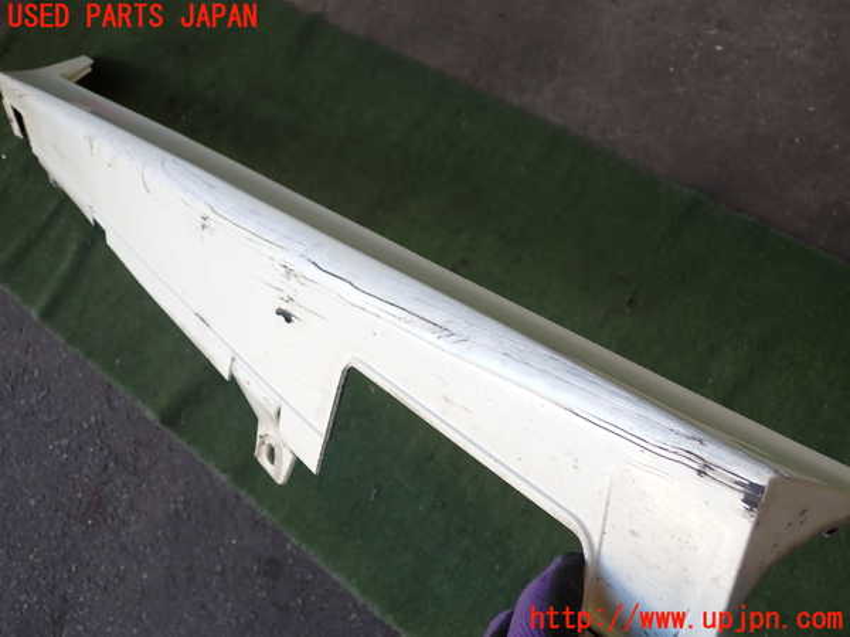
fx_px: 737
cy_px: 318
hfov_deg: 60.0
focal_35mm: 30
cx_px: 425
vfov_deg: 46.8
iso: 125
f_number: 2.3
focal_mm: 5.4
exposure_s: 1/125
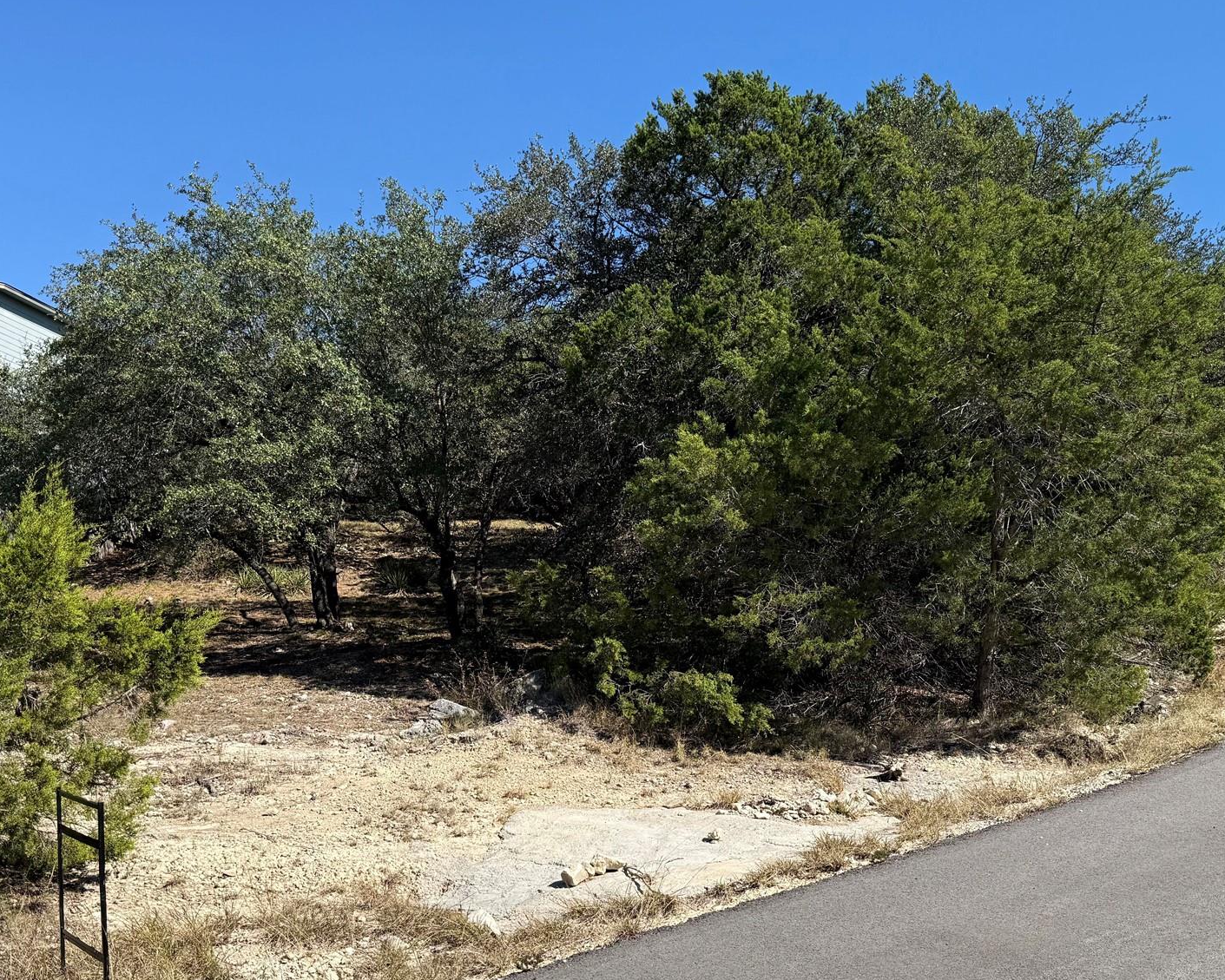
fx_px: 1233
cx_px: 622
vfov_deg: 42.9
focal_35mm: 34
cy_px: 635
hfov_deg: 52.8
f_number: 1.78
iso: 80
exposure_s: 1/3759
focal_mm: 6.76
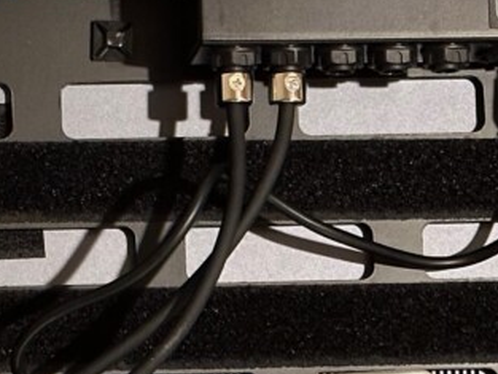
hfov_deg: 10.7
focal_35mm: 184
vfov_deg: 8.1
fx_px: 2648
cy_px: 223
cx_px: 5
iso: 500
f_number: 1.78
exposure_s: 1/33
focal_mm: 6.86
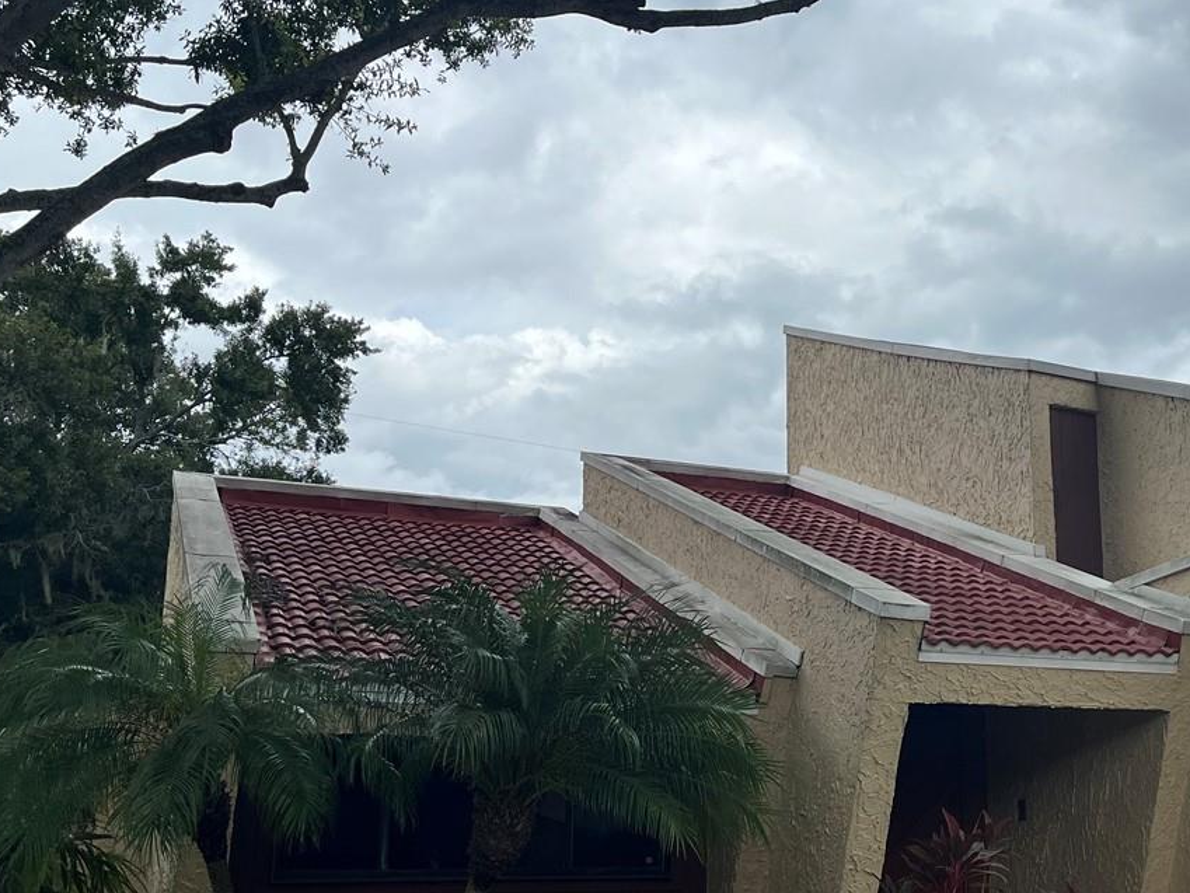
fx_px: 1685
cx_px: 924
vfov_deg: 29.7
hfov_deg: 37.7
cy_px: 502
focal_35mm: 49
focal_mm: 5.1
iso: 50
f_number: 1.6
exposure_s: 1/4310
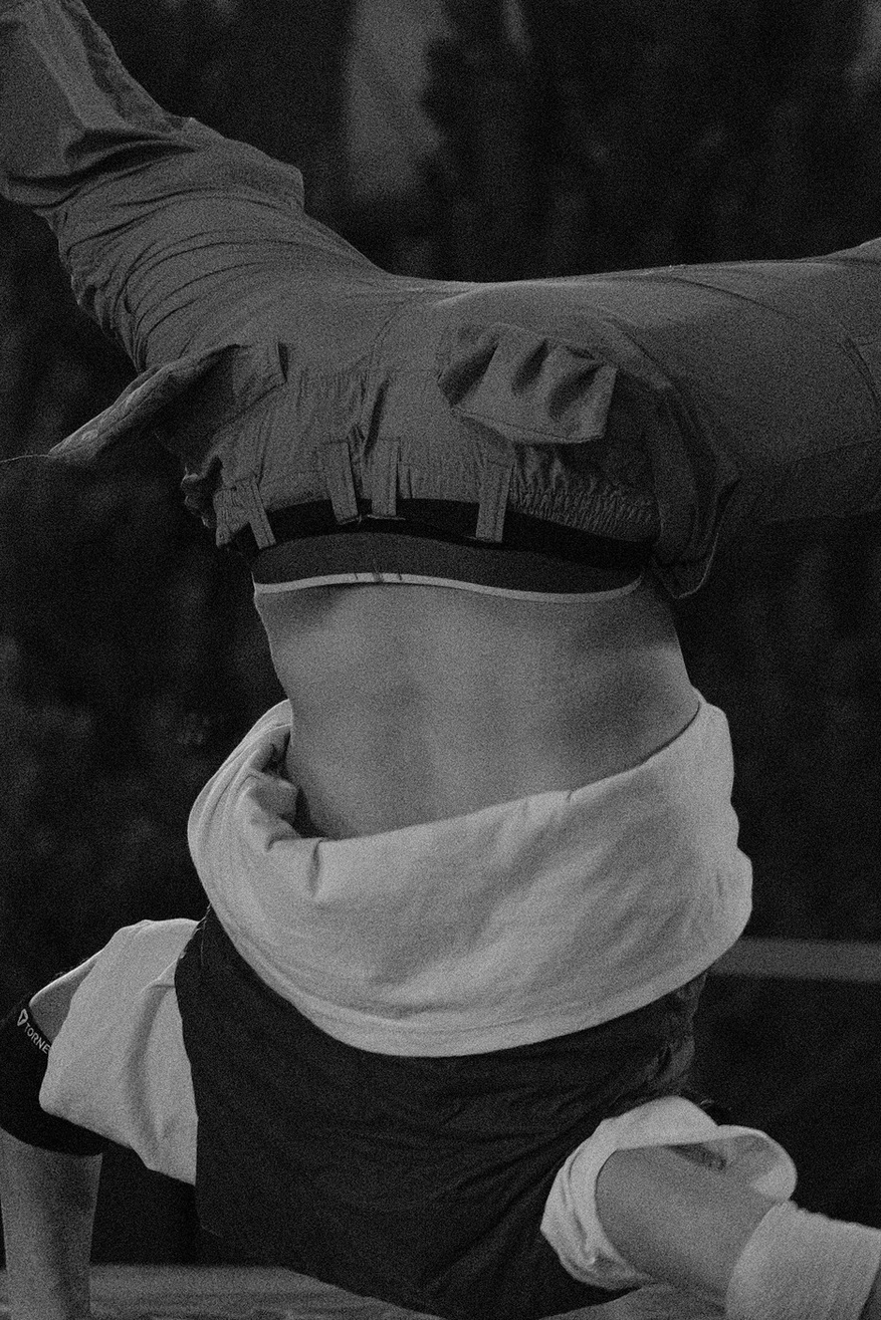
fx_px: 8036
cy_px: 673
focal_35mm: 219
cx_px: 601
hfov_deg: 6.3
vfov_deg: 9.4
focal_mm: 50
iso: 5000
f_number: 2
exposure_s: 1/640
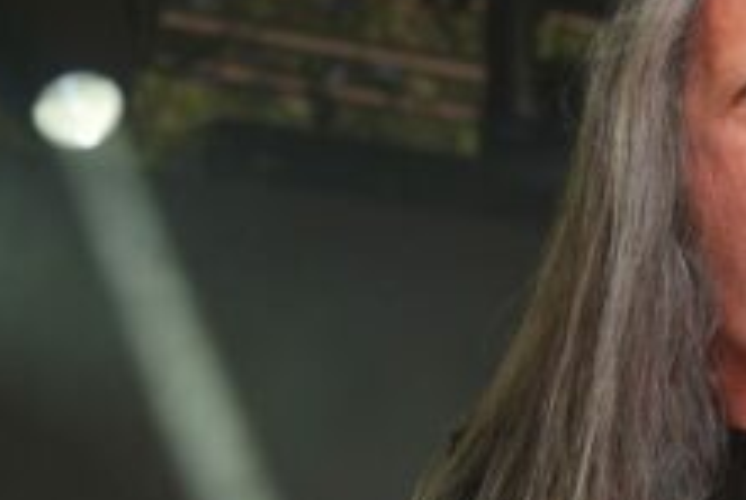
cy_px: 334
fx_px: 7345
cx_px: 1050
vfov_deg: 3.9
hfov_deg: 5.8
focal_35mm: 354
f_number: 5
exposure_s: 1/125
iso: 250
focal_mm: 68
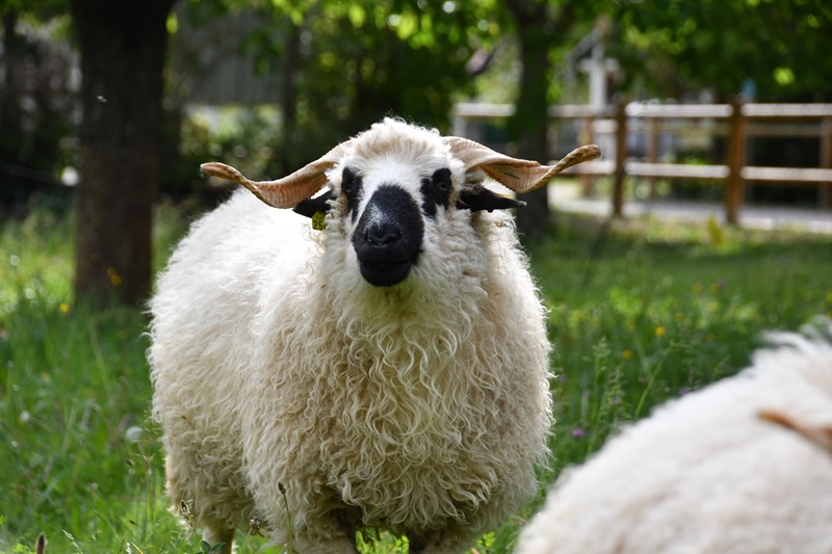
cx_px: 416
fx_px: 3812
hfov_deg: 12.5
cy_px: 277
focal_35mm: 165
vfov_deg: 8.3
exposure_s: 1/640
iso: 250
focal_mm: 110
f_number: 7.1
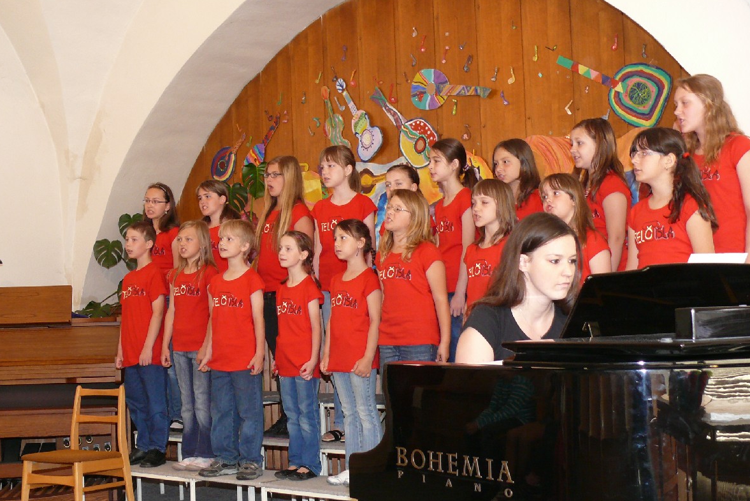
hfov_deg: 37.5
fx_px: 1104
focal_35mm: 53
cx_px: 377
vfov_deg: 25.5
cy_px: 269
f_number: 2.8
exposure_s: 1/30
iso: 200
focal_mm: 9.1
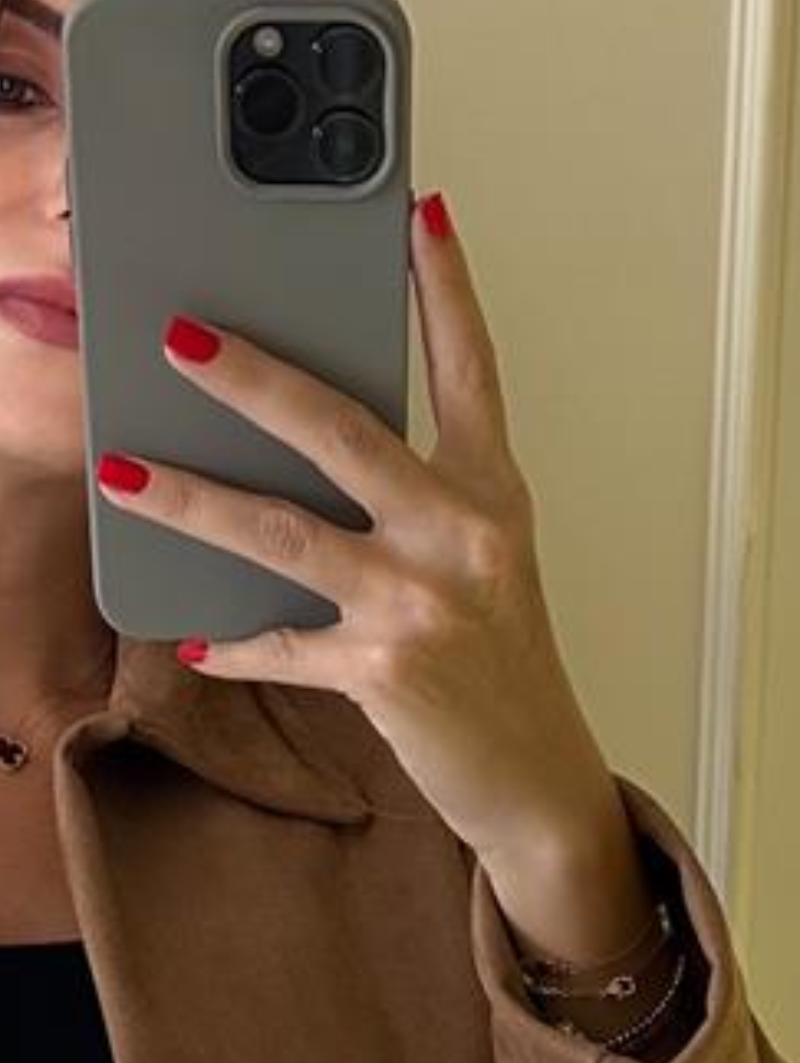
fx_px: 2922
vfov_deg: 19.8
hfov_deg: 15.6
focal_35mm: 95
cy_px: 1132
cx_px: 547
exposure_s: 1/50
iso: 320
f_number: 1.78
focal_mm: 6.86
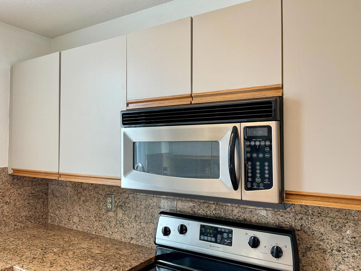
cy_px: 136
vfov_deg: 48.2
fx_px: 302
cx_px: 180
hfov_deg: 61.7
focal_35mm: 29
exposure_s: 1/120
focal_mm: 3
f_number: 1.8
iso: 50
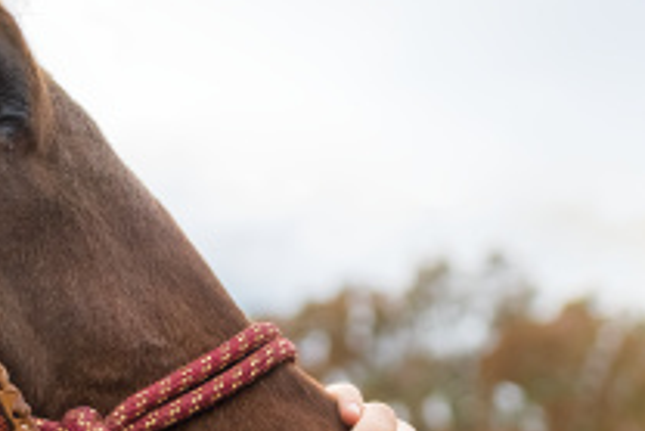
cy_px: 583
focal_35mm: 126
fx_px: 2259
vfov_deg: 10.6
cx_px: 713
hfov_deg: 15.8
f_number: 2.5
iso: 500
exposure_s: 1/2000
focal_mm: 35
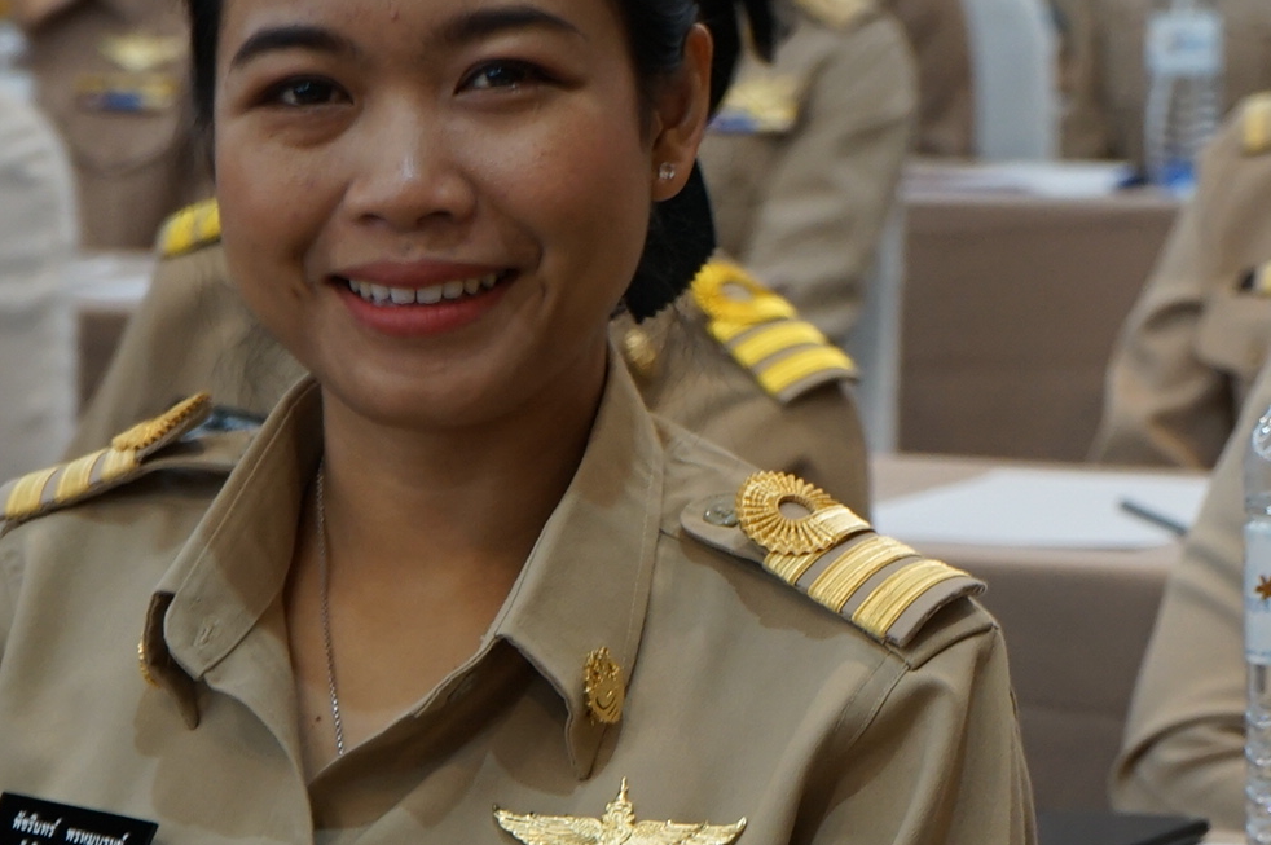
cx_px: 1095
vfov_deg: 7.2
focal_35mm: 190
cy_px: 501
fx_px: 6702
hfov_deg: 10.8
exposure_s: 1/15
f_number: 5.6
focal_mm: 62
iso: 800
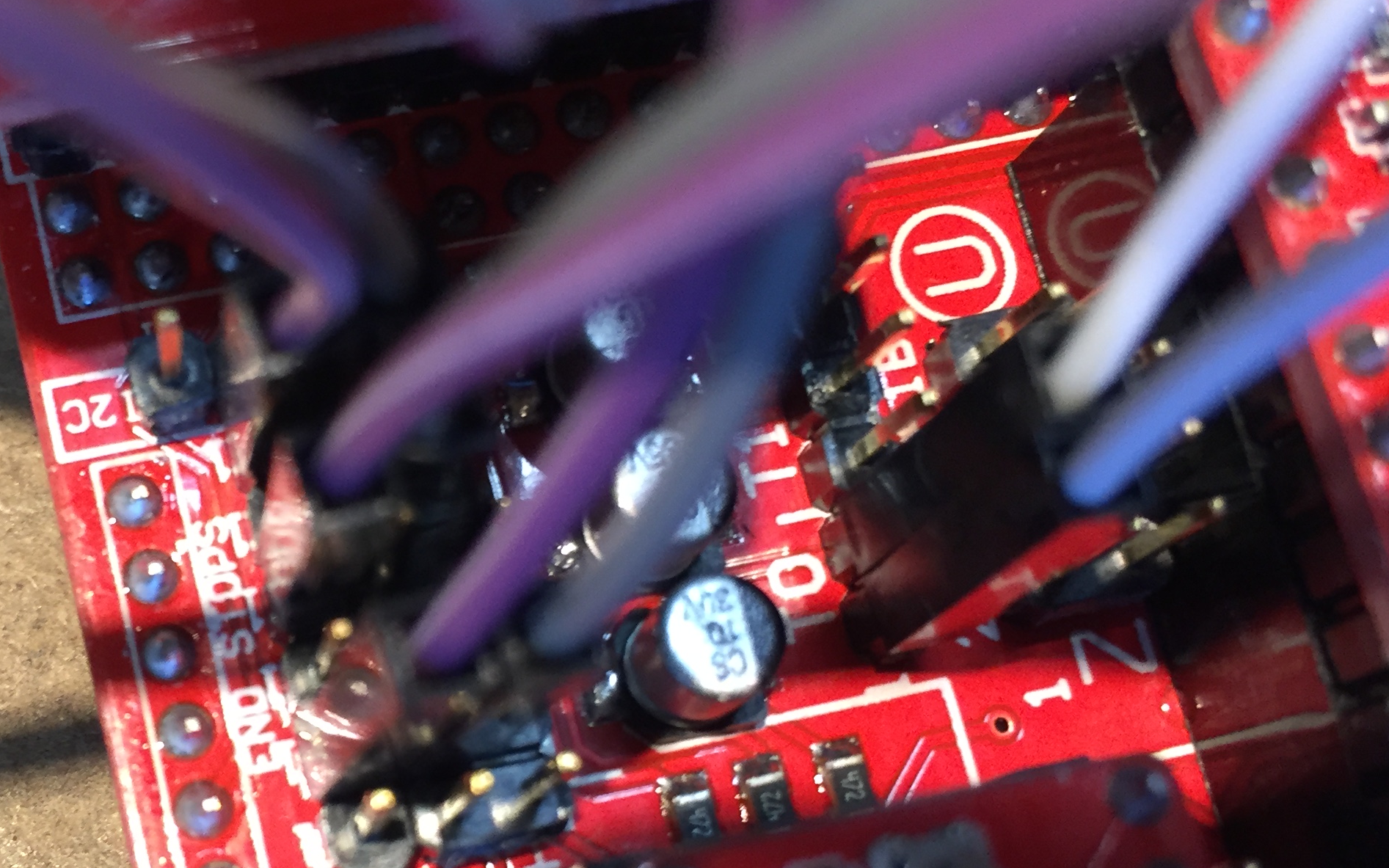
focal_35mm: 53
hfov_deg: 37.1
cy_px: 586
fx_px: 2006
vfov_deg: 24.3
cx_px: 313
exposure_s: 1/33
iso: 160
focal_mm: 4.15
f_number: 2.2
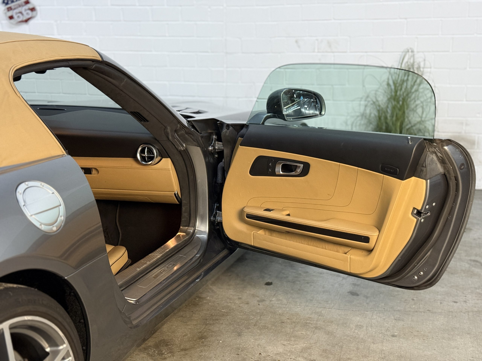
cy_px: 180
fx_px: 668
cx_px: 241
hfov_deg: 39.7
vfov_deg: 30.3
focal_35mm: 48
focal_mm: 6.76
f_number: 1.78
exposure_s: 1/33
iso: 250
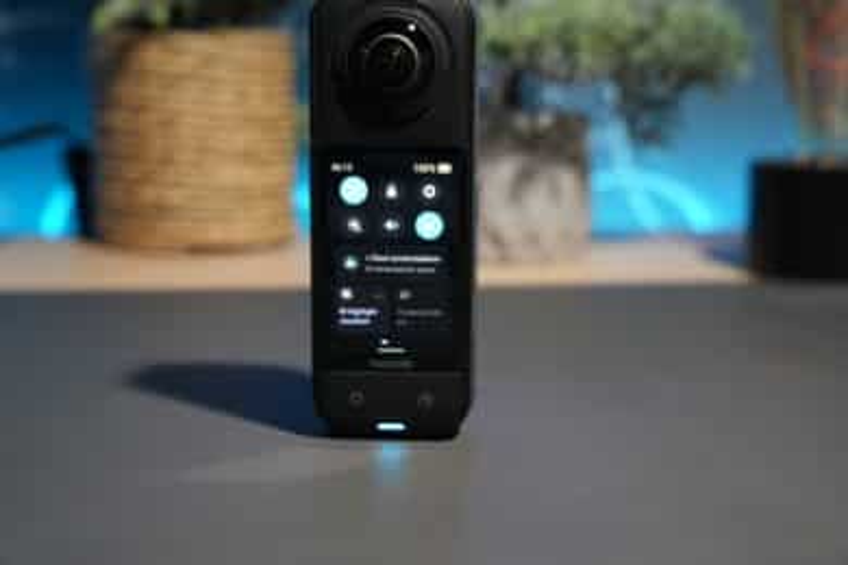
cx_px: 424
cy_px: 282
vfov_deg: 24.6
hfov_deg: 36.2
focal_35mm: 55
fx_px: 1295
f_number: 5.6
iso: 1250
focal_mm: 55
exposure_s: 1/60
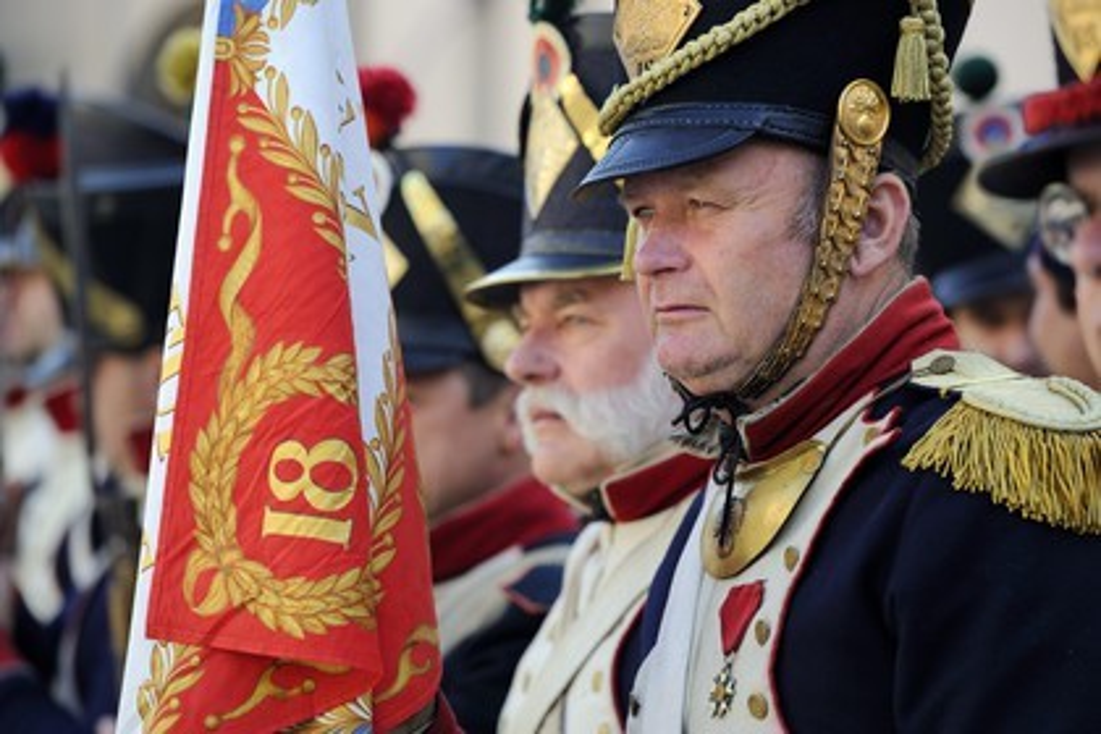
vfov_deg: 7.8
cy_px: 367
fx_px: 5352
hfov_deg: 11.7
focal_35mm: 175
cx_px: 550
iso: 200
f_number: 4.5
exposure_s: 1/200
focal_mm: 175
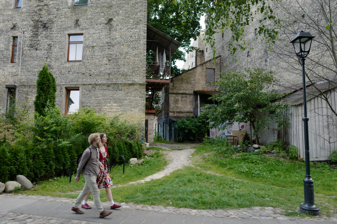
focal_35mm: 28
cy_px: 112
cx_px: 168
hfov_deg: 65.5
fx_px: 262
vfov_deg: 46.4
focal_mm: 28
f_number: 1.7
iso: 400
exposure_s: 1/800
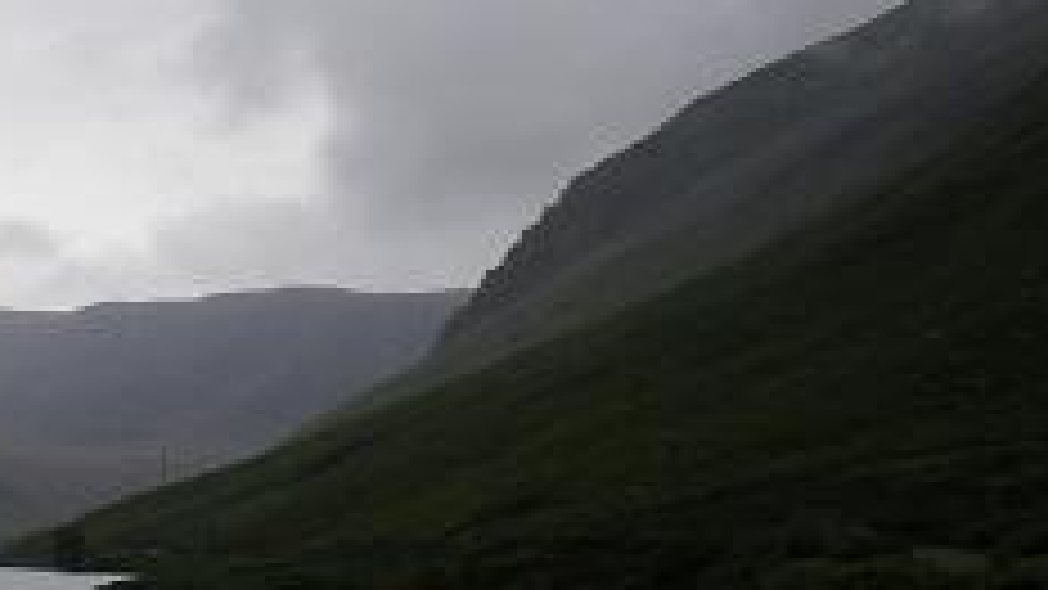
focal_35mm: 94
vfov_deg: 12.8
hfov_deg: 21.8
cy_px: 437
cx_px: -22
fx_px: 2612
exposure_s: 1/400
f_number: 4.6
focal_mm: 6.3
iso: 64
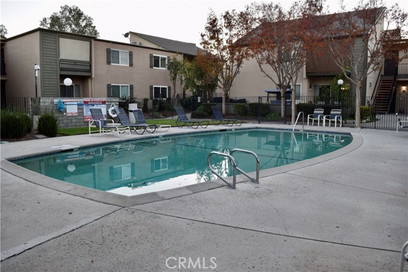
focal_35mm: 27
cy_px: 136
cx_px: 204
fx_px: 306
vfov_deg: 48.0
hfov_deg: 67.4
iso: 400
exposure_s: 1/160
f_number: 6.3
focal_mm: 18
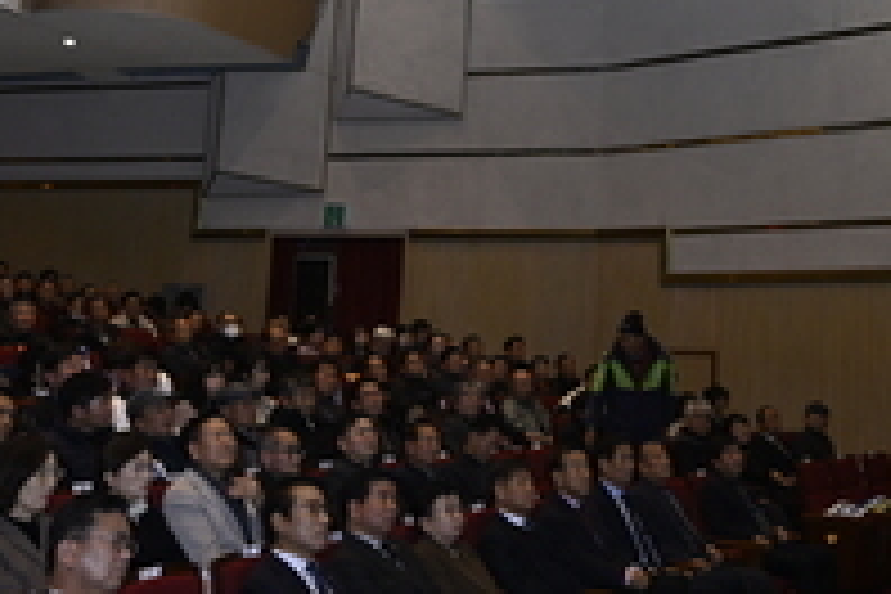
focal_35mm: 54
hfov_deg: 36.2
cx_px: 639
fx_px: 1336
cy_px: 128
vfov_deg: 24.7
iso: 1000
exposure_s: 1/200
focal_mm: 17
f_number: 3.2
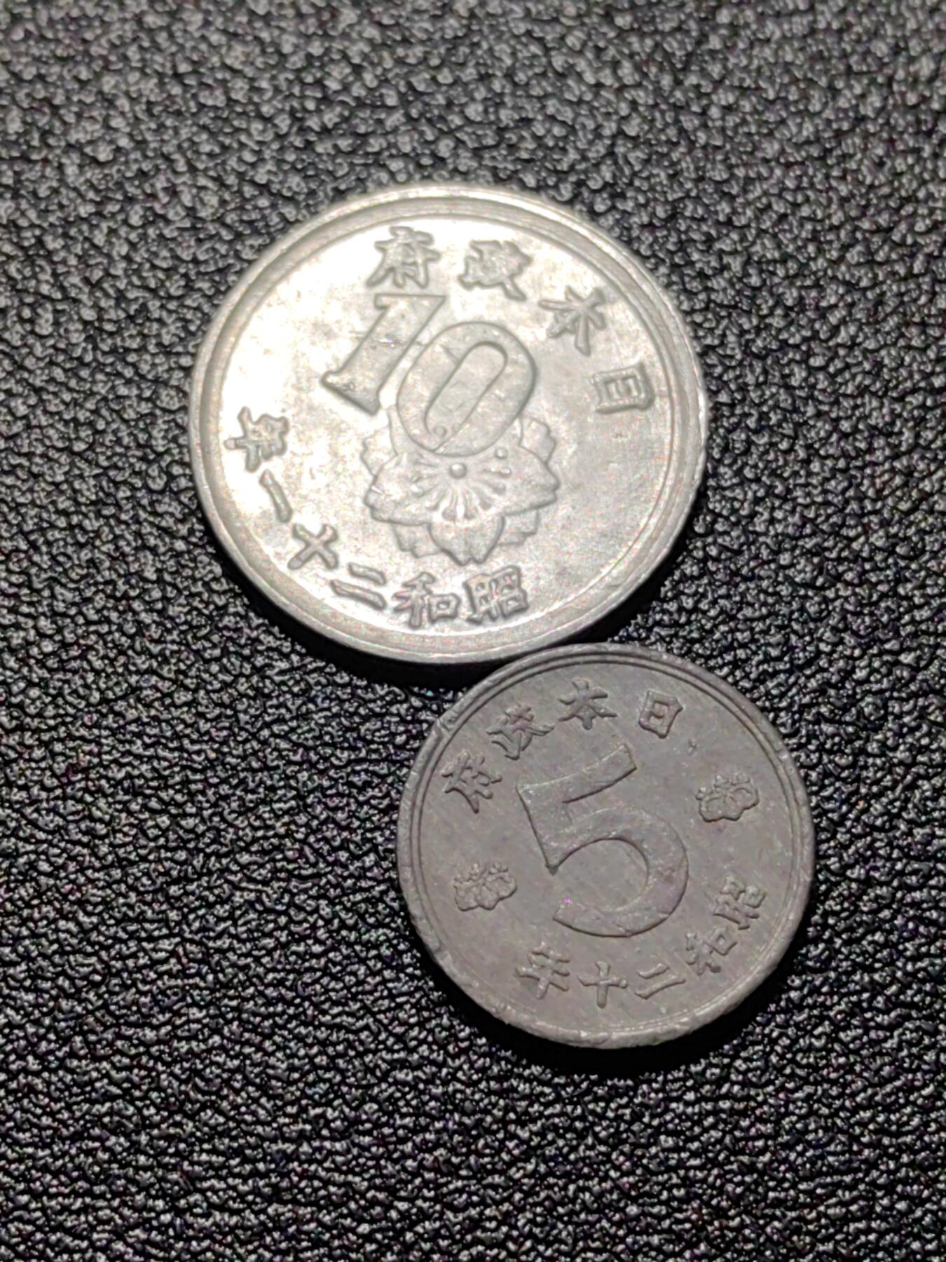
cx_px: 473
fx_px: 3024
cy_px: 631
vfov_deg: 23.6
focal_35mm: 83
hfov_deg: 17.8
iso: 50
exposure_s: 1/336
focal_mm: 5.75
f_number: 2
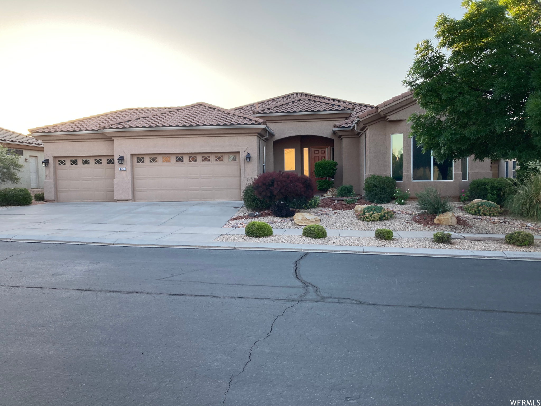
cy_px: 203
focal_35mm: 28
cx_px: 270
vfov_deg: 49.7
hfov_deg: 63.4
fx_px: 438
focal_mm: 3.99
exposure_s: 1/171
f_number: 1.8
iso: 20
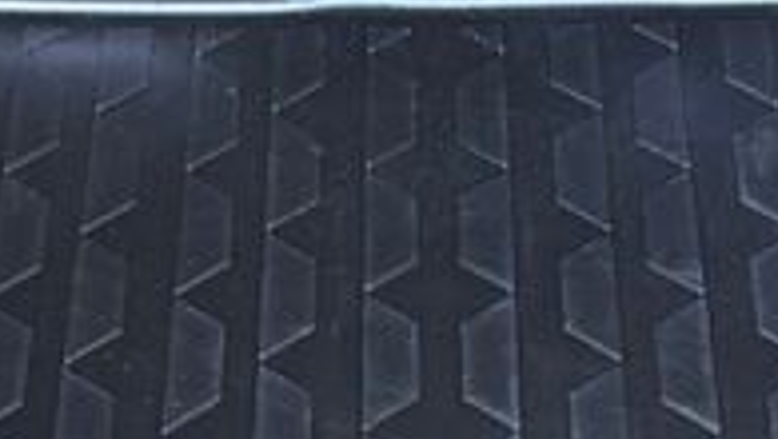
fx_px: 3076
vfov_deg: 8.1
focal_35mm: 149
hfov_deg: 14.4
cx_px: 411
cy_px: -8
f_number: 1.6
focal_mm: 5.96
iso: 320
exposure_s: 1/60
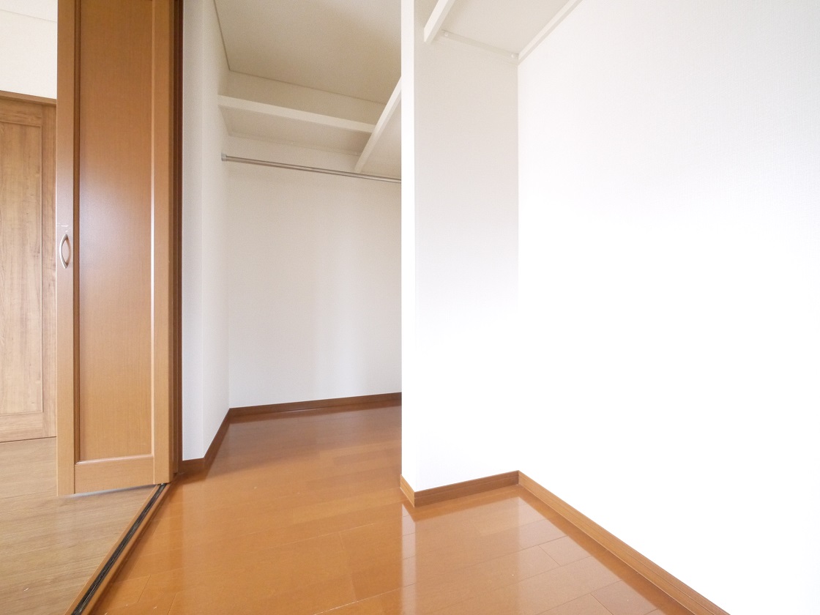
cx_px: 410
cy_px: 308
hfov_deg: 102.1
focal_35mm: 14
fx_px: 332
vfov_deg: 85.7
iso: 1600
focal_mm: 7
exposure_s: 1/125
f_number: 4
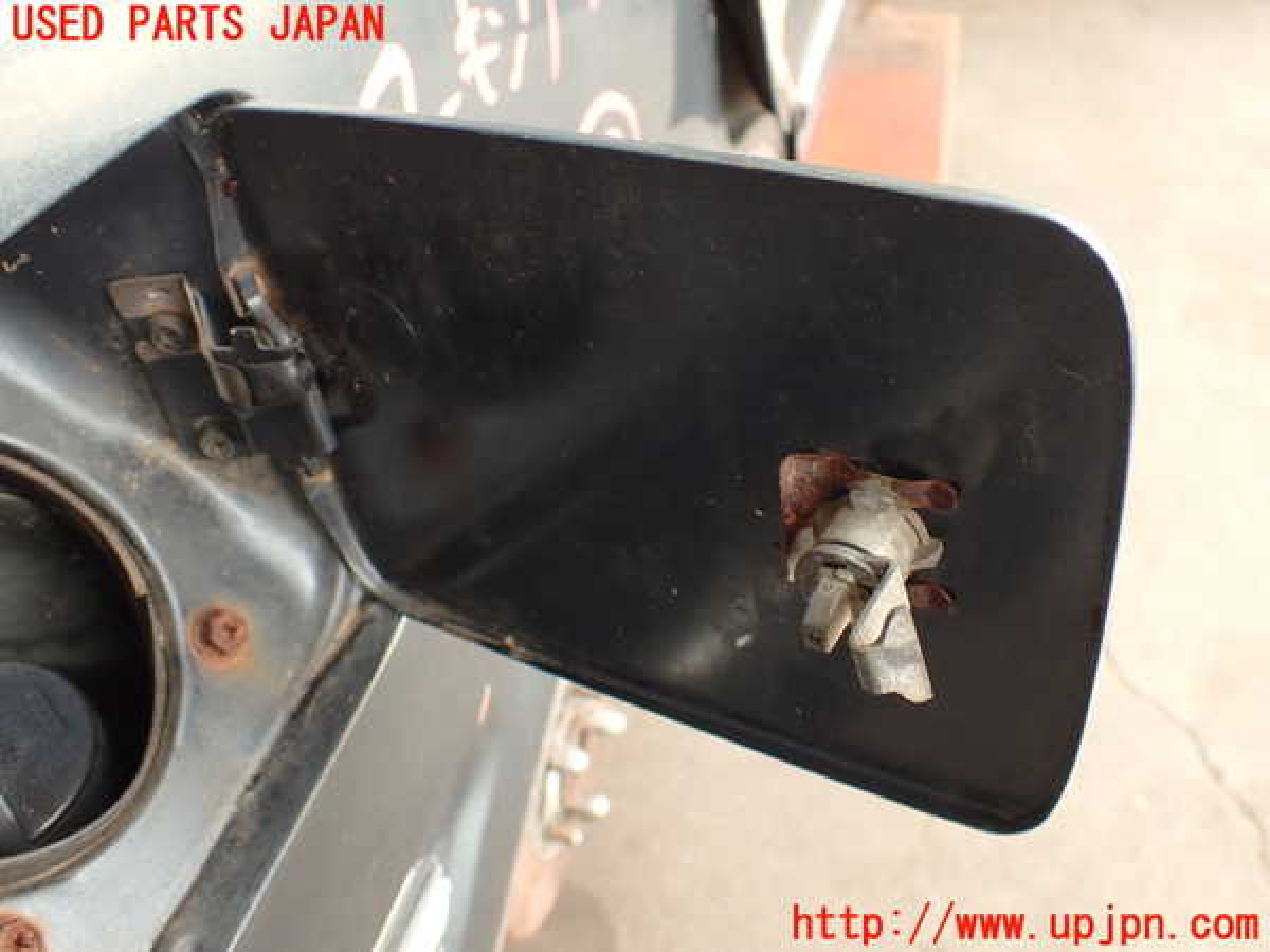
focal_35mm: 32
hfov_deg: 56.8
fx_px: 1174
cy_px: 476
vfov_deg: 44.2
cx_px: 635
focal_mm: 5.79
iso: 160
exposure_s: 1/60
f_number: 2.4
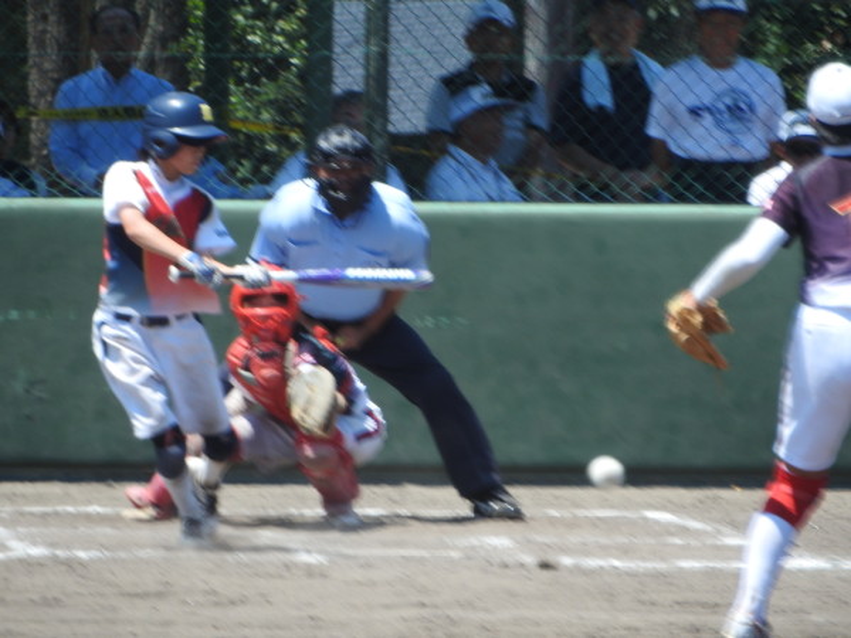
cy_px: 319
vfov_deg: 1.7
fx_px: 22126
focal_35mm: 900
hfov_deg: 2.2
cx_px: 426
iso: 100
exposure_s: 1/320
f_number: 5.6
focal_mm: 161.2
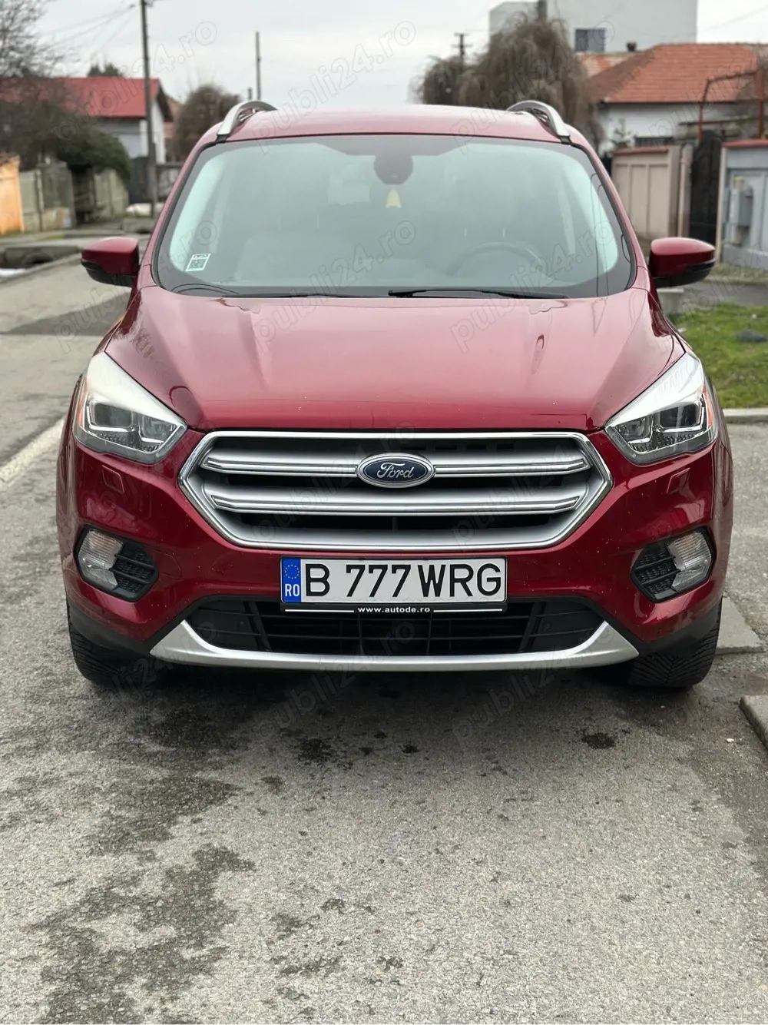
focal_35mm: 48
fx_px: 1420
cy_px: 512
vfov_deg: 39.7
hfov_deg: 30.3
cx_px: 384
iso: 80
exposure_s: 1/785
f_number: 1.78
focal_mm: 6.86
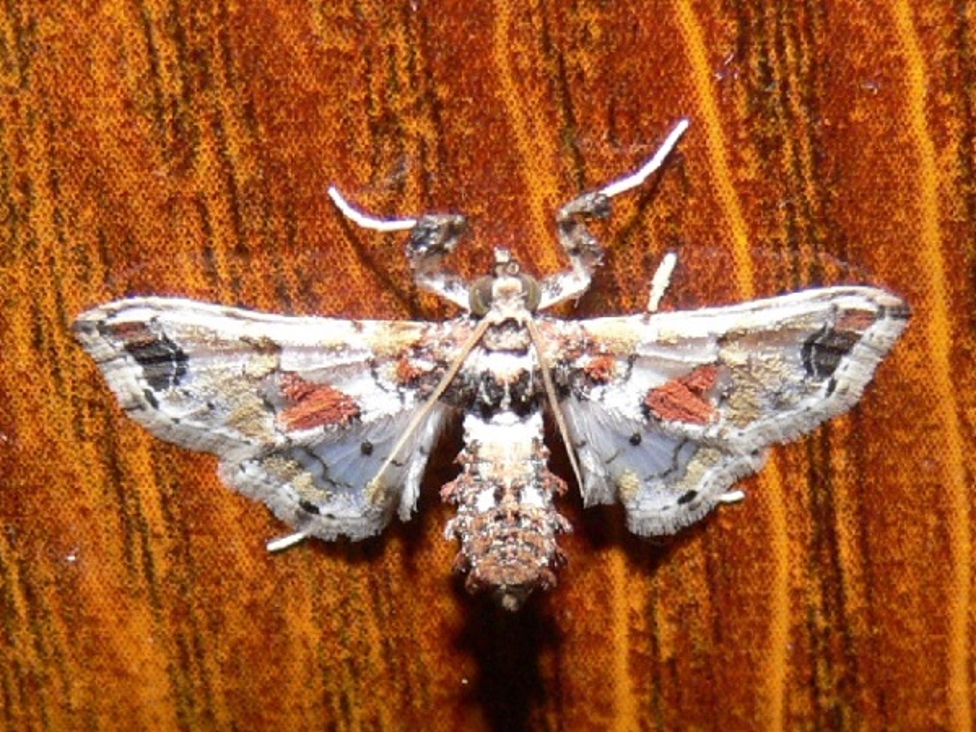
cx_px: 488
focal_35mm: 35
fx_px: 987
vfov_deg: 40.7
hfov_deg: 52.6
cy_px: 366
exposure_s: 1/30
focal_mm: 7.4
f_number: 4
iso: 100
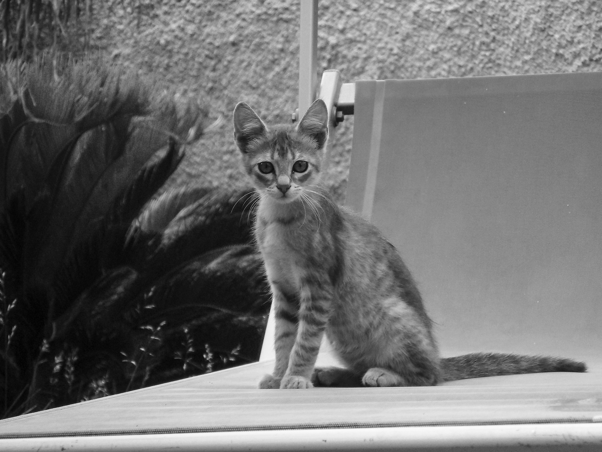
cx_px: 301
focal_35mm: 175
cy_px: 226
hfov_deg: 11.3
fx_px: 3043
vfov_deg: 8.5
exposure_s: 1/160
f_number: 4.8
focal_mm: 31.3
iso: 100
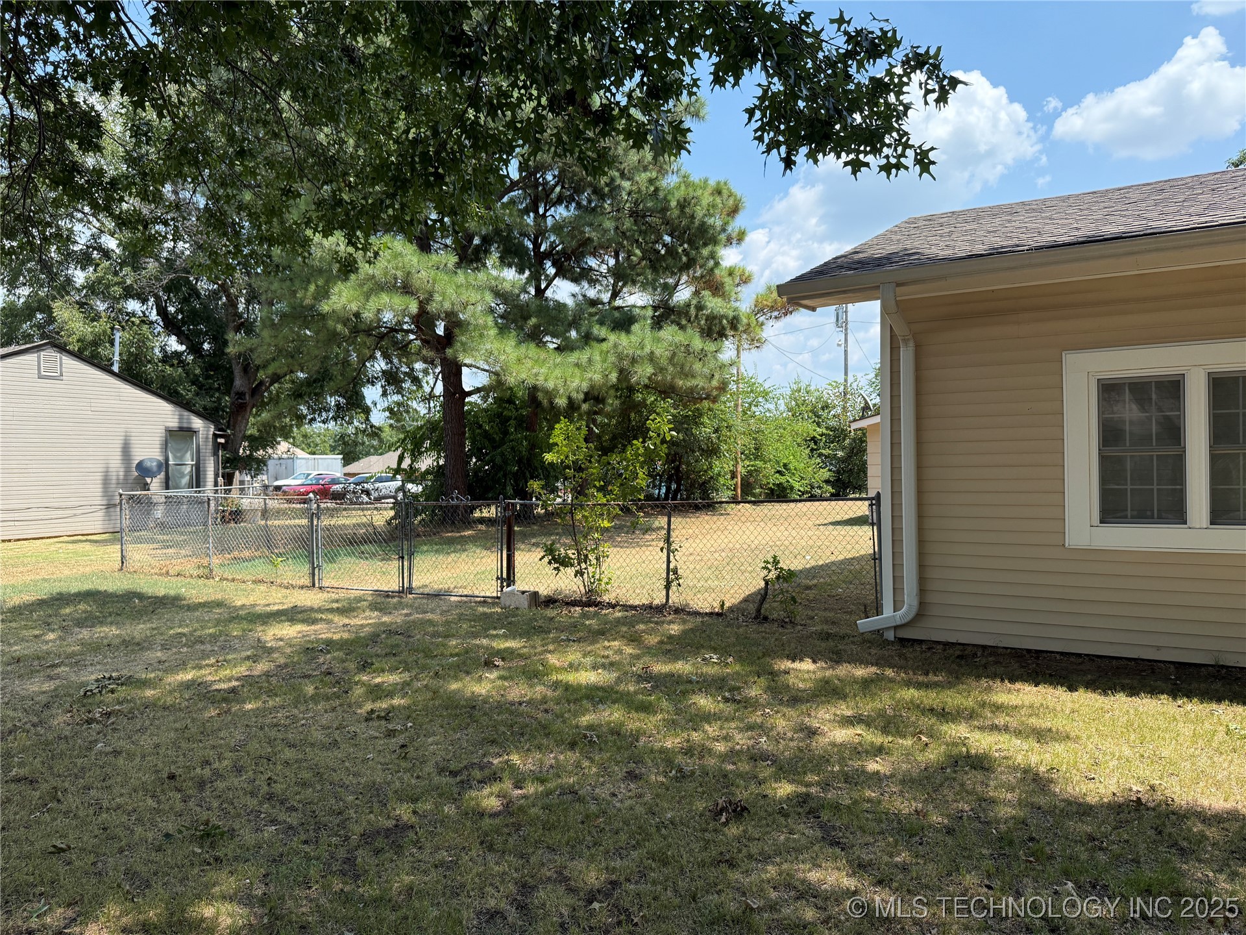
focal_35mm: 24
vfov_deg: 56.8
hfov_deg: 71.6
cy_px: 468
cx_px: 623
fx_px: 864
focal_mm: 6.76
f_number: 1.78
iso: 100
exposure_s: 1/2703
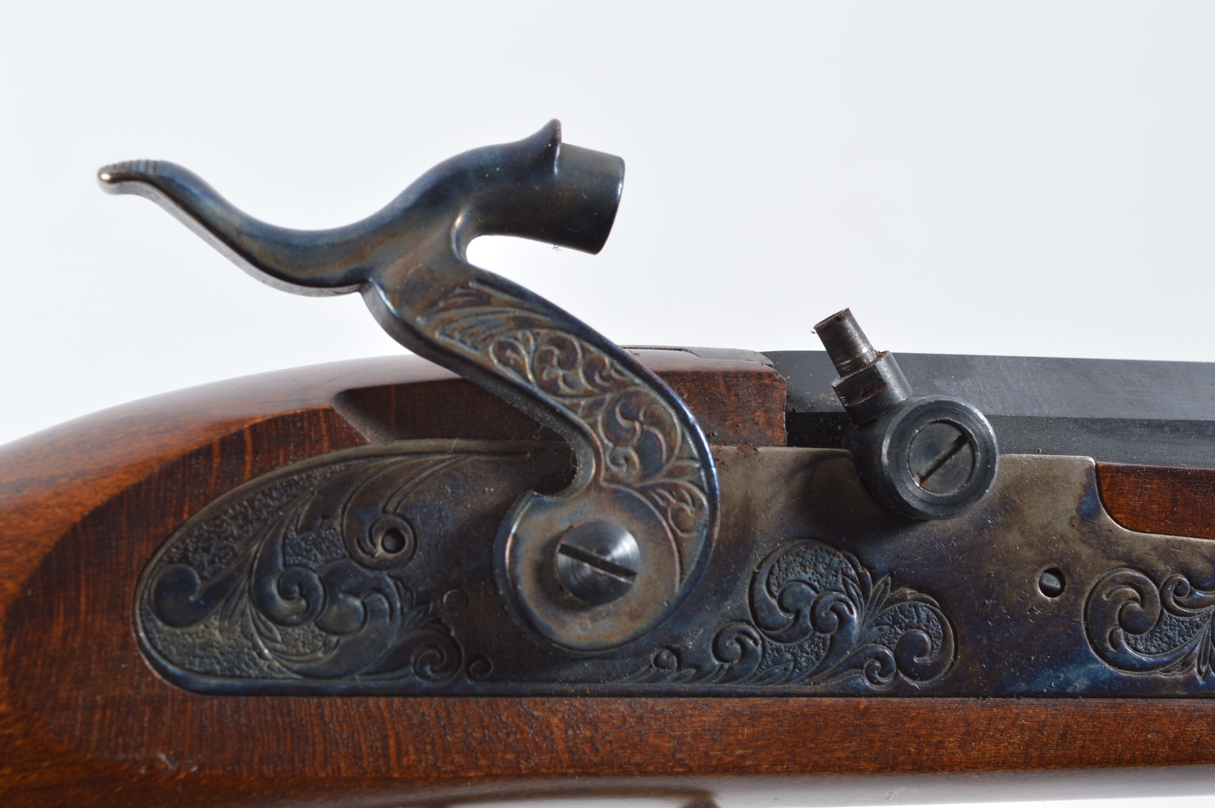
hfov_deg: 33.4
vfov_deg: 22.6
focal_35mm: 60
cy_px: 404
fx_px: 2023
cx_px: 608
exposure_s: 1/125
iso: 100
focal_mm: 40
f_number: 10
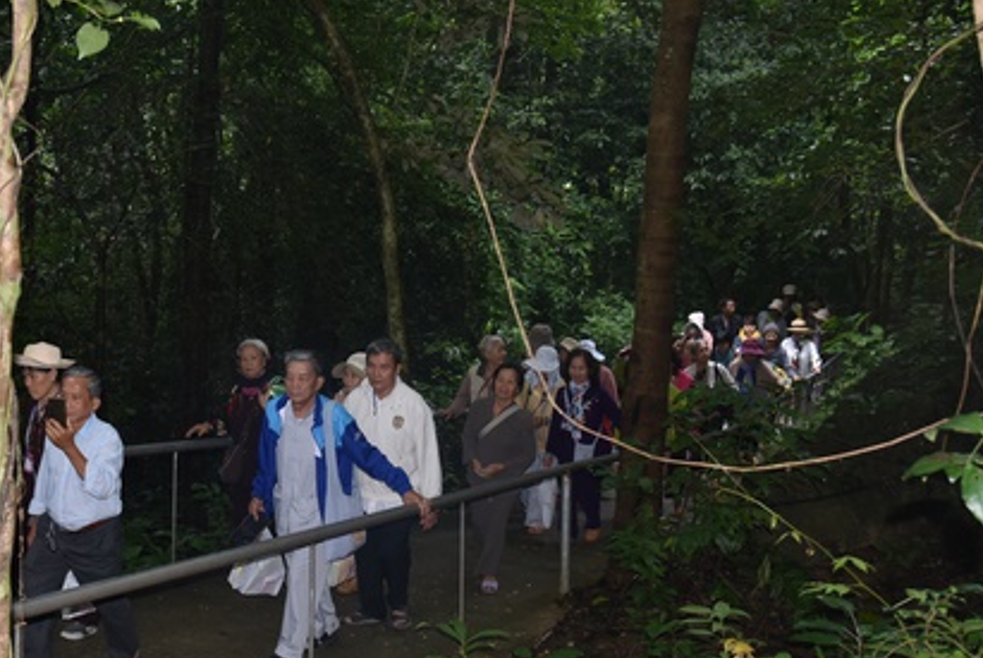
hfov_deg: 39.2
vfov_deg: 27.6
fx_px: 1339
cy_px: 287
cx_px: 244
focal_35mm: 49
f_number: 4.5
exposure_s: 1/60
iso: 640
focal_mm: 31
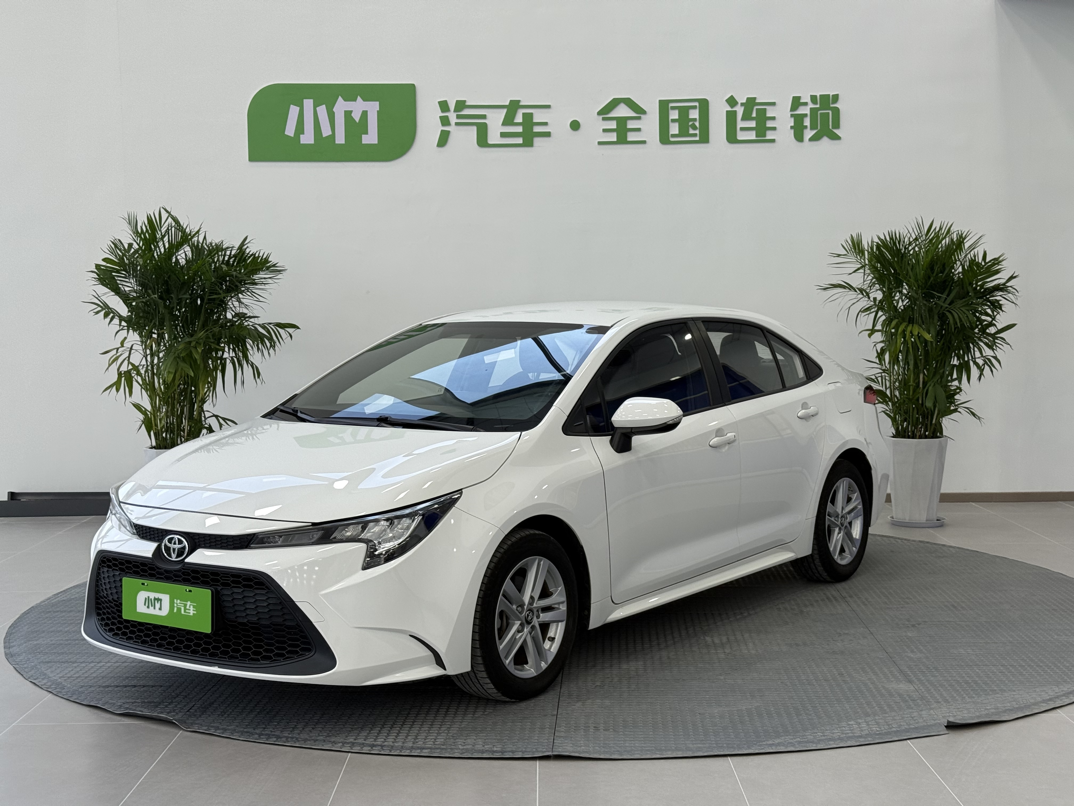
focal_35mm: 48
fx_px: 1489
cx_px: 537
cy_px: 403
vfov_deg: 30.3
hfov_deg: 39.7
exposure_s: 1/121
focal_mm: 6.76
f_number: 1.78
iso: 64
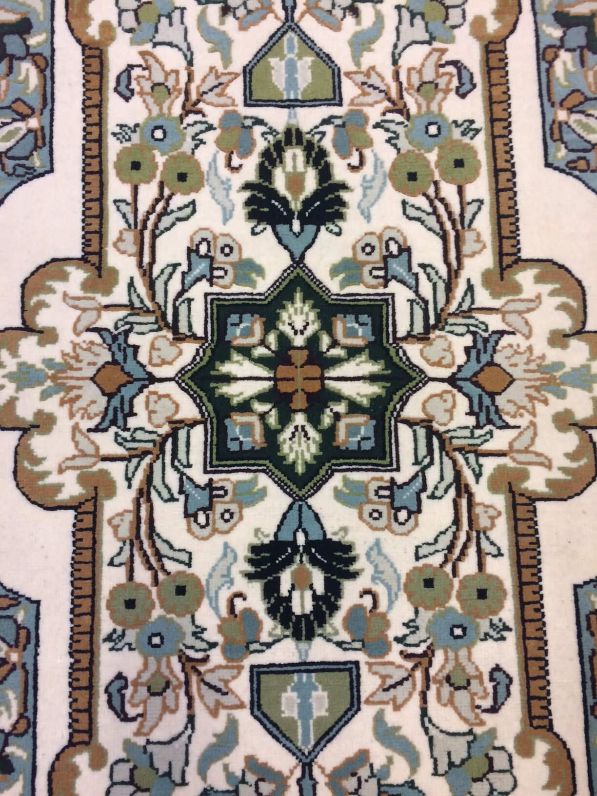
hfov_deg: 48.2
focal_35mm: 29
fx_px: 667
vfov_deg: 61.7
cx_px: 298
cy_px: 398
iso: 125
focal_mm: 4.15
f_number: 2.2
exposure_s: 1/33
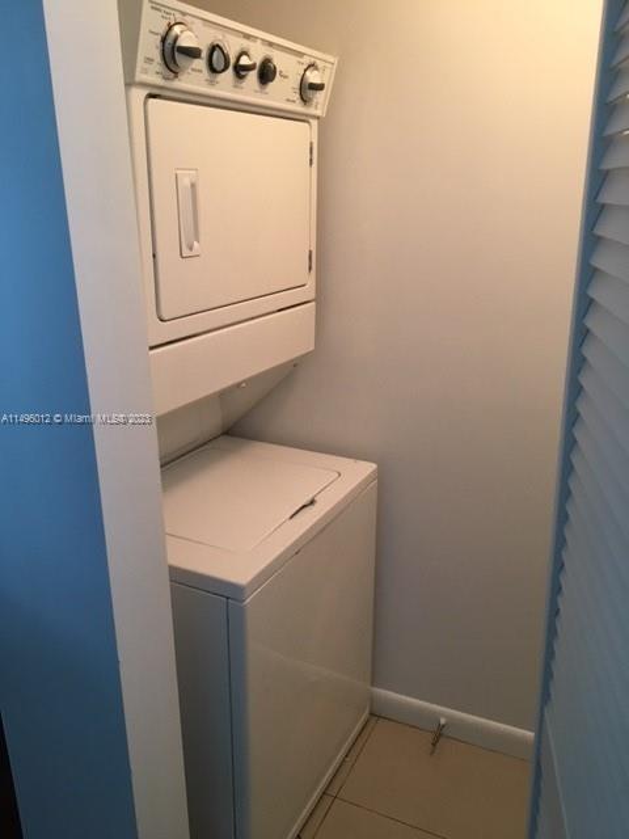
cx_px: 314
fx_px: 703
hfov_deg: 48.2
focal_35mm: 29
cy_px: 420
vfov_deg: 61.7
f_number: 2.2
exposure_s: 1/30
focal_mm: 4.15
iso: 80
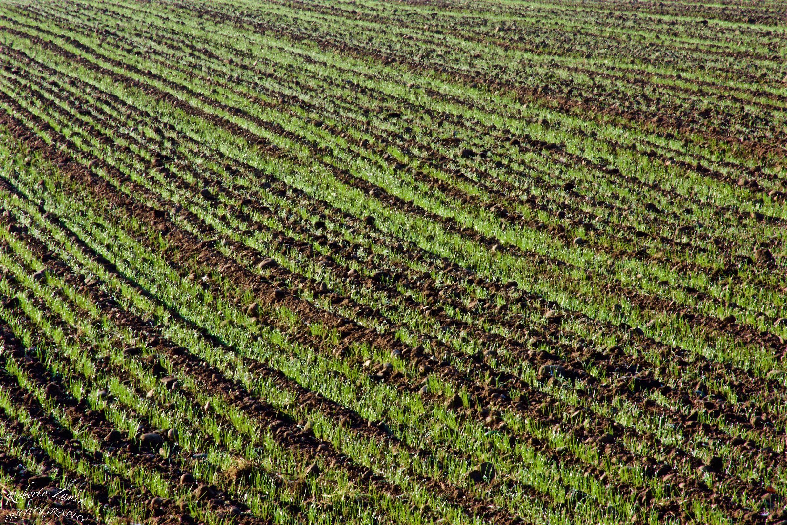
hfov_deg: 9.8
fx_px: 4590
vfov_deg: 6.5
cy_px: 262
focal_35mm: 210
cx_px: 394
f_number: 36
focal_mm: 140
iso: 100
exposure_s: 1/5
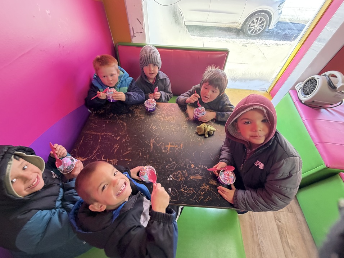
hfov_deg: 98.1
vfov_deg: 81.7
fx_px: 149
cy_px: 130
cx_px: 167
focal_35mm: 15
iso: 500
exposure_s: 1/60
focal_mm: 2.22
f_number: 2.2
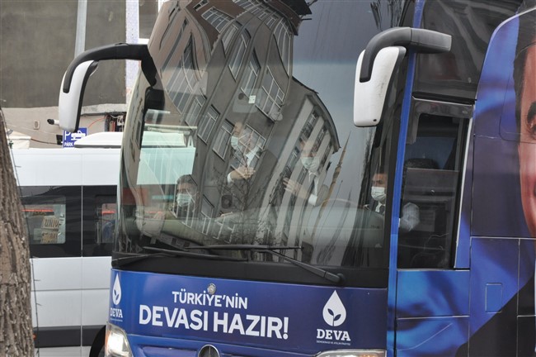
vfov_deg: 13.8
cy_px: 178
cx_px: 268
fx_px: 1472
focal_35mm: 99
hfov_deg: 20.6
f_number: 10
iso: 1600
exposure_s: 1/400
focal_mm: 66
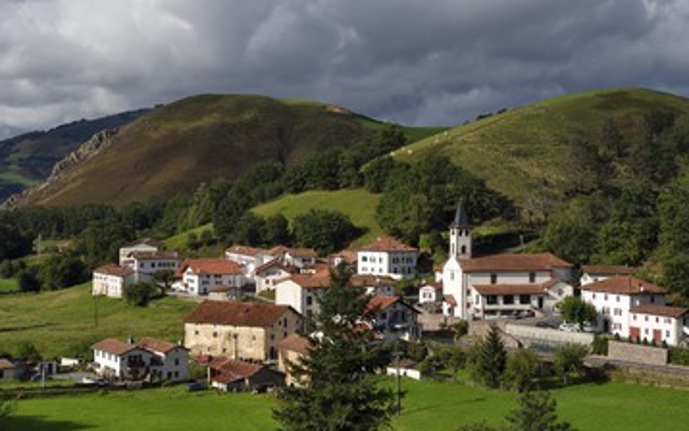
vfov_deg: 23.6
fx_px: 1033
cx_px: 291
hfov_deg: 36.8
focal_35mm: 55
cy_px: 223
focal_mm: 46
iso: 200
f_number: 14
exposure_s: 1/250
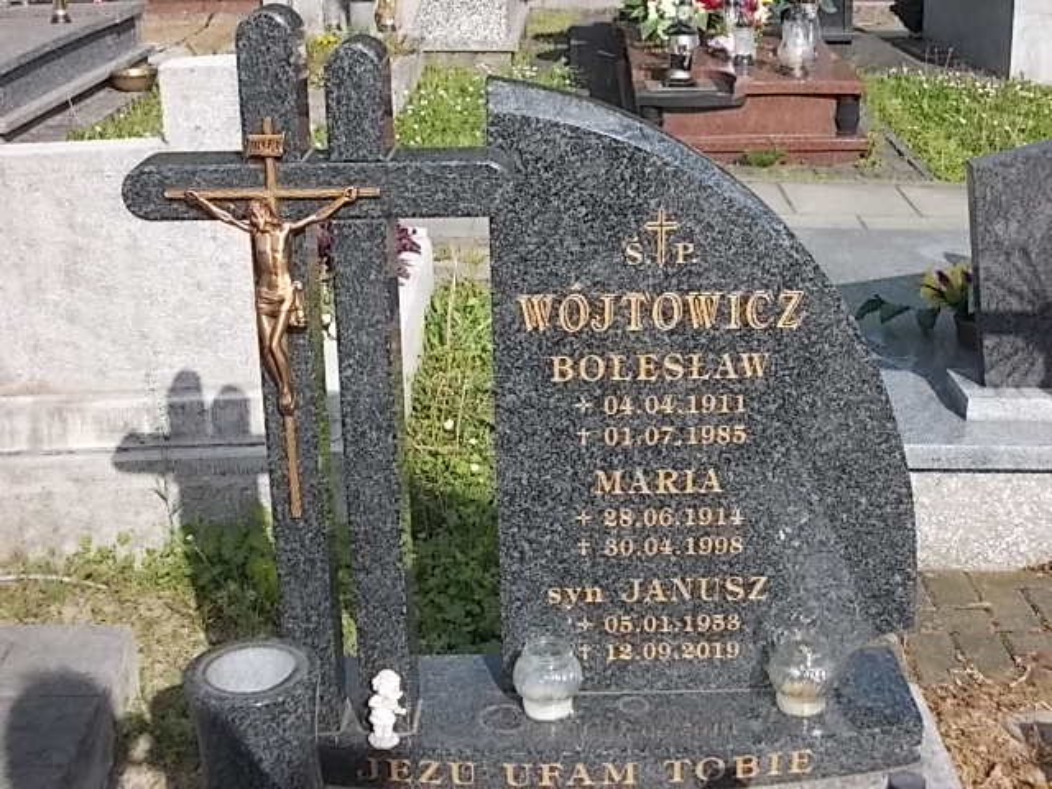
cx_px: 526
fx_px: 1550
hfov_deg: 37.5
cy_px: 394
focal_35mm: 51
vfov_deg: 28.6
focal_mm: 7.2
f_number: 7.2
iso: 80
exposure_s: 1/160
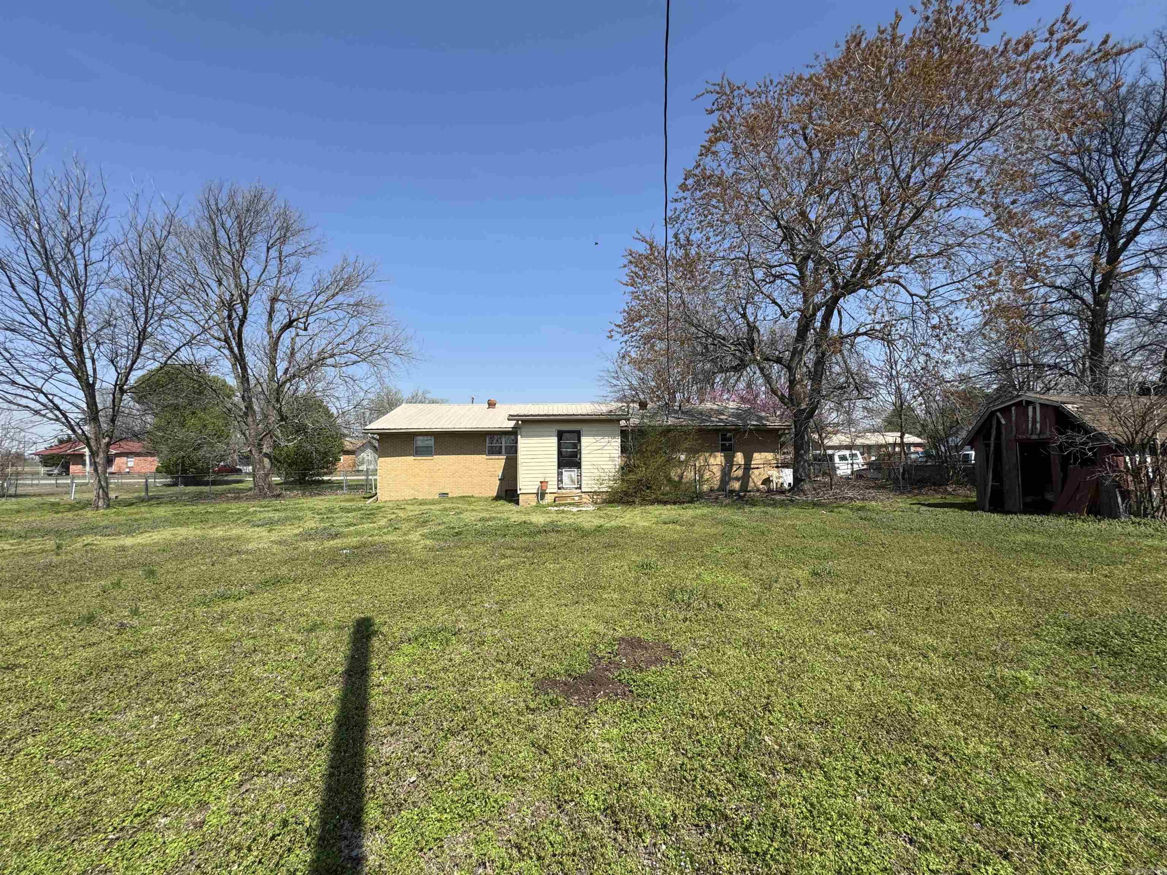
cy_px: 438
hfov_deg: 102.1
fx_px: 472
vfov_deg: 85.7
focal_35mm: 14
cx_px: 584
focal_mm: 2.22
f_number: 2.2
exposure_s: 1/2083
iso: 40
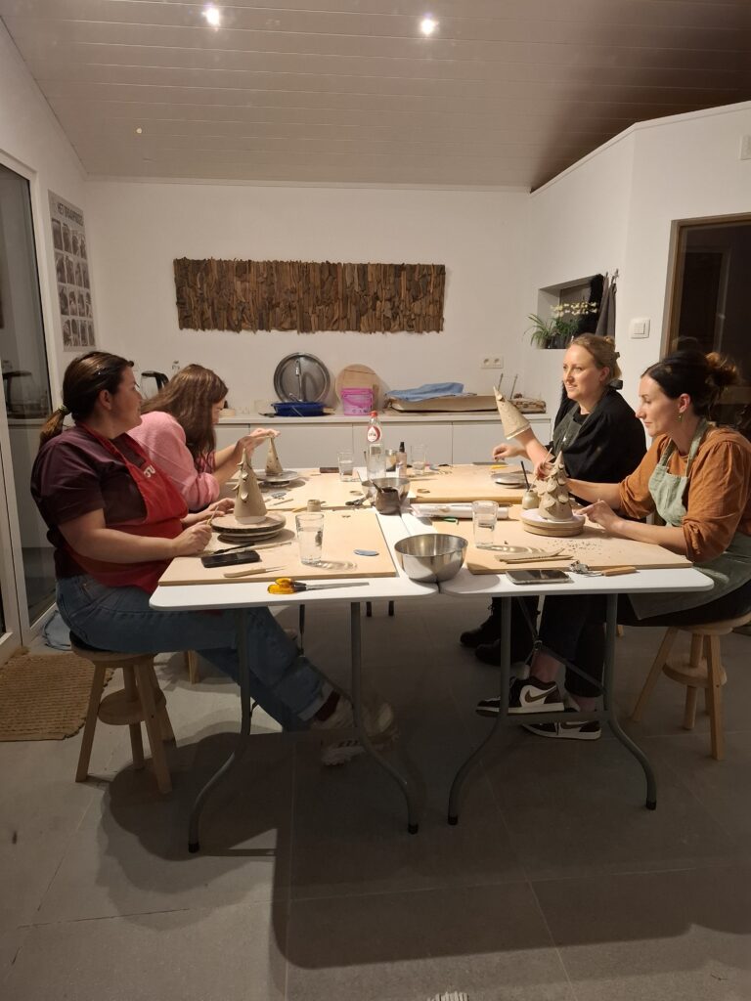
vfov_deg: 73.9
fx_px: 665
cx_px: 376
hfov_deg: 58.9
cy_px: 500
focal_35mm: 23
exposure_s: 1/33
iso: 400
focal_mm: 5.54
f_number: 1.8
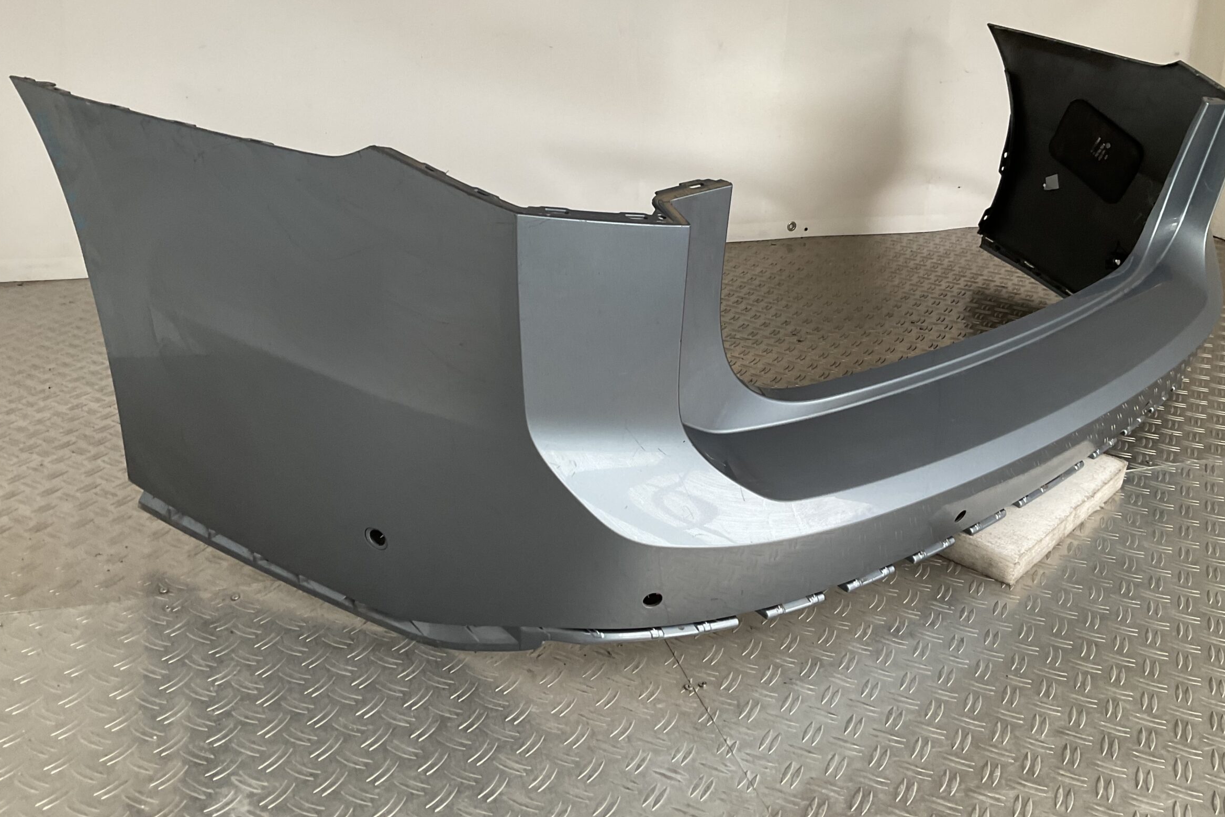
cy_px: 331
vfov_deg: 39.8
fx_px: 1123
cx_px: 629
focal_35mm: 33
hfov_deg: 57.2
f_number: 1.8
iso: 50
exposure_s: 1/120
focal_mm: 3
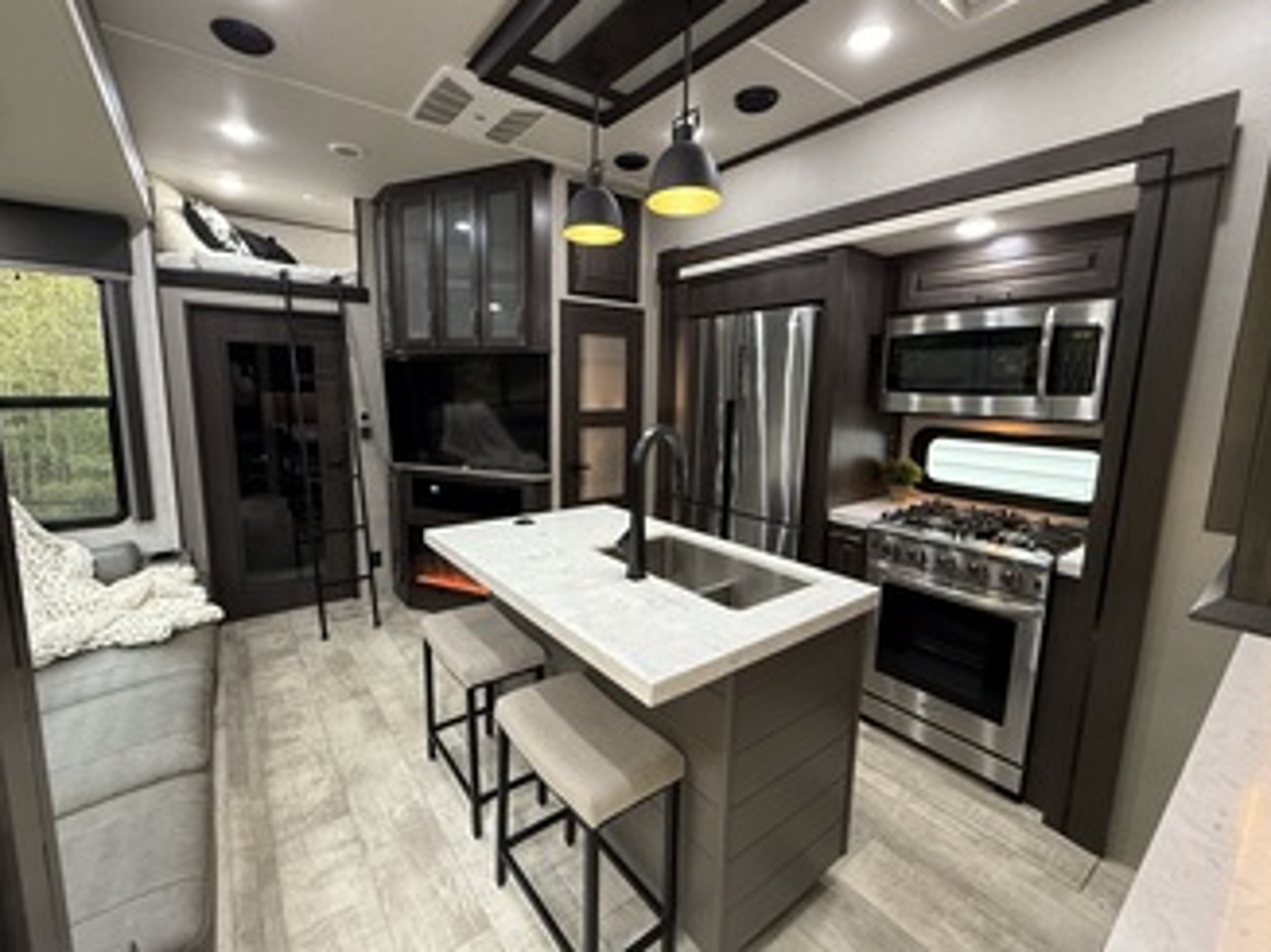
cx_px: 610
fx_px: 551
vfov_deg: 81.7
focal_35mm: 15
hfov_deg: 98.1
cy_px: 468
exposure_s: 1/62
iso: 400
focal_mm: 2.22
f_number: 2.2
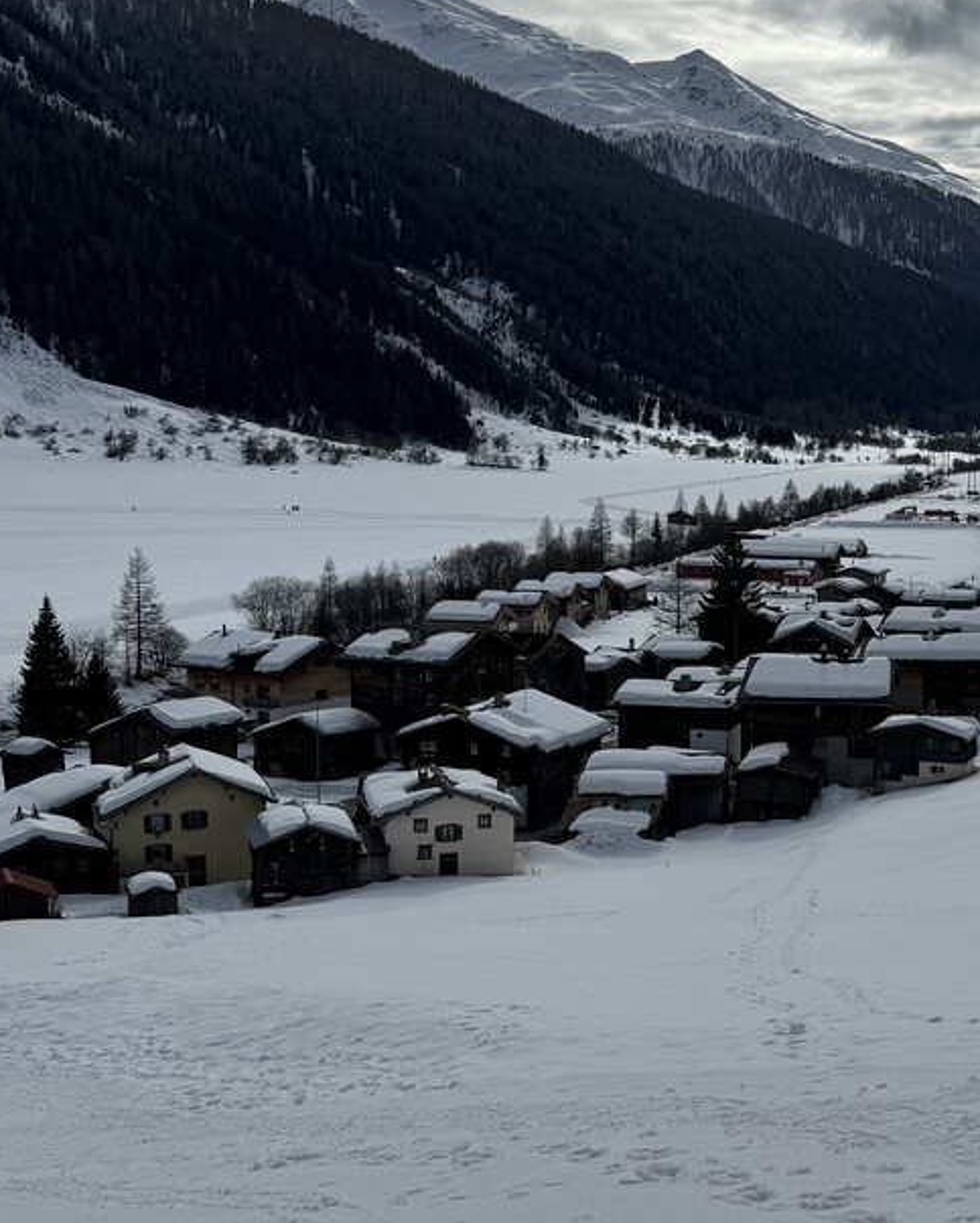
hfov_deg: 27.1
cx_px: 973
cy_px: 625
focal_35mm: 53
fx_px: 1920
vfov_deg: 35.3
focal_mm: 6.86
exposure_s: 1/20000
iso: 50
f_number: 1.78
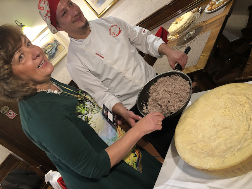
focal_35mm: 28
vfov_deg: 49.8
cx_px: 126
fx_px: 204
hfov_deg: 63.4
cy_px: 94
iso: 100
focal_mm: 3.99
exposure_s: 1/11
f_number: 1.8
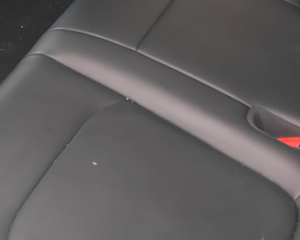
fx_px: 915
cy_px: -34
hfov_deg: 18.4
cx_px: 56
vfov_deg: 14.6
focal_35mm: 103
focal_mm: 6.14
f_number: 1.8
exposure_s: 1/50
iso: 1000
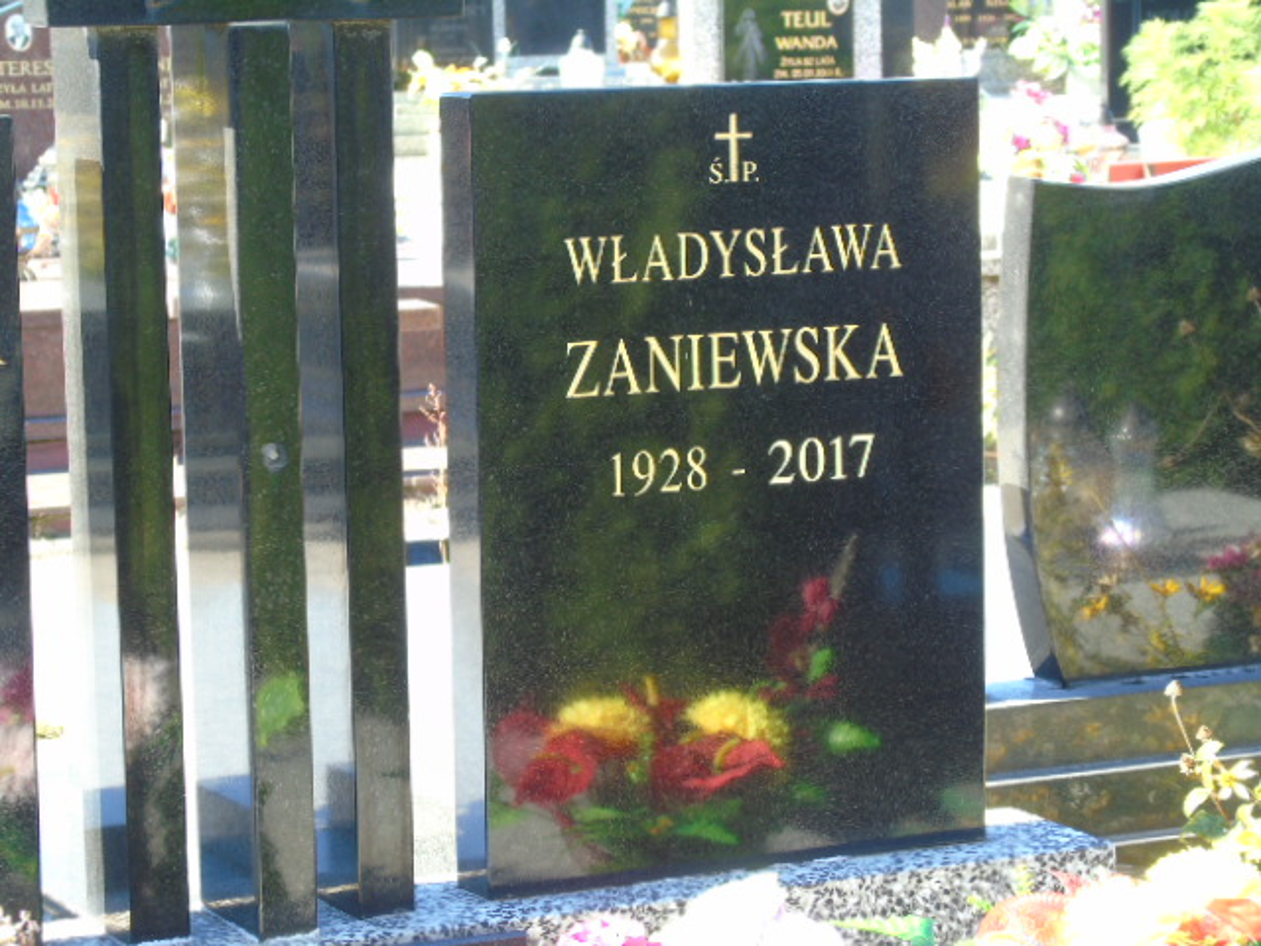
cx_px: 630
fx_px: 3934
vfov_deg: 13.7
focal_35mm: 108
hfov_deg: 18.2
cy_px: 473
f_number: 4.4
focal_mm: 19
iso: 100
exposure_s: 1/60
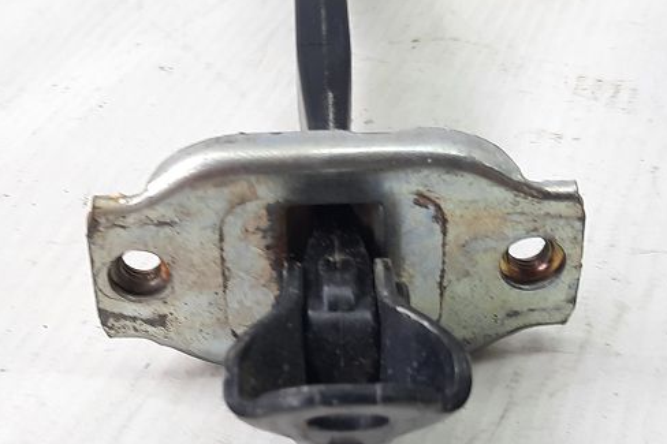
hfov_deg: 31.3
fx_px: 1185
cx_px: 268
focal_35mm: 64
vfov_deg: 21.2
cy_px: 228
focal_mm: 4.6
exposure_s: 1/50
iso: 50
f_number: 2
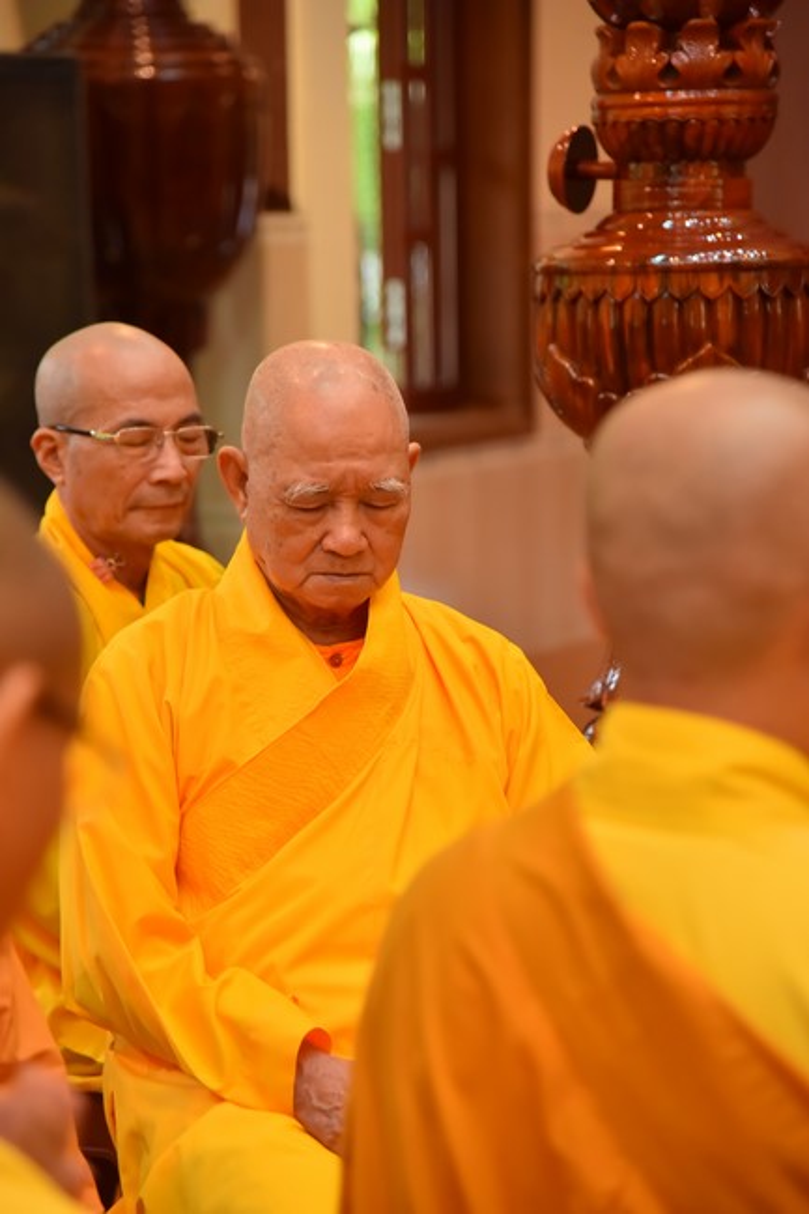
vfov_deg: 19.5
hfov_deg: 13.0
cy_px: 607
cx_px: 404
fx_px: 3541
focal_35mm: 105
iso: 1600
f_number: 4.5
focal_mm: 105
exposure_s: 1/125
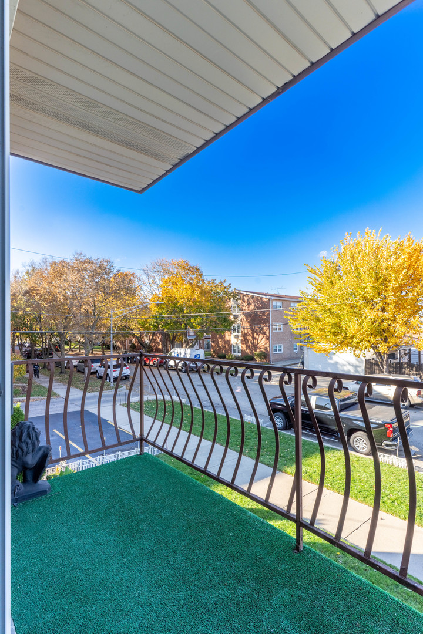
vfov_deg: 93.3
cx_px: 212
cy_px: 317
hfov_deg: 70.4
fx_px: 300
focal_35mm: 17
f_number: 9
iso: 125
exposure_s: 1/1000
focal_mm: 17
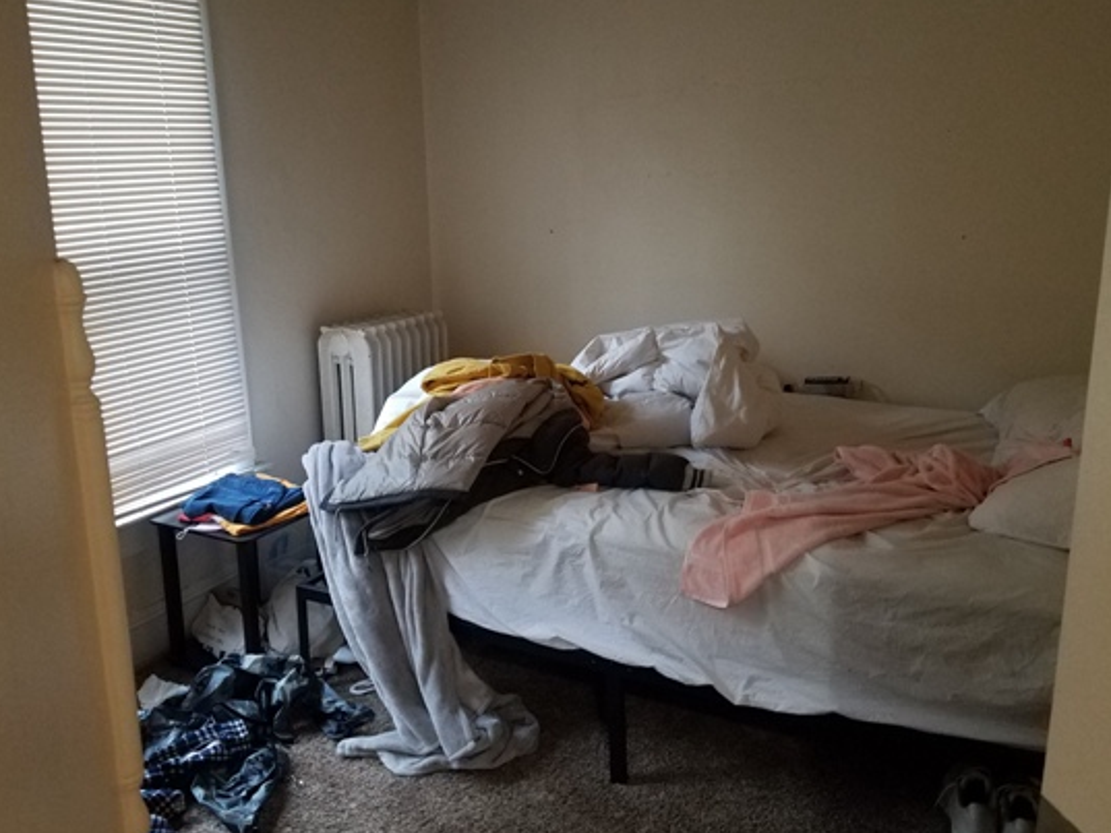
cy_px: 393
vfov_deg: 45.4
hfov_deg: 58.3
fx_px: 995
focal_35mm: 31
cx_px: 550
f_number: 1.7
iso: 250
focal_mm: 4.2
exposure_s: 1/10
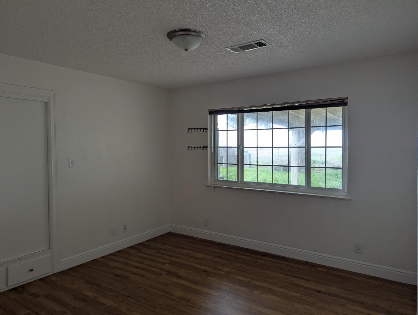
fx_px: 290
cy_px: 158
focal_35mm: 24
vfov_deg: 56.9
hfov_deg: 71.5
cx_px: 209
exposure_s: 1/52.4
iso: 39
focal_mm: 6.81
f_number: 1.85
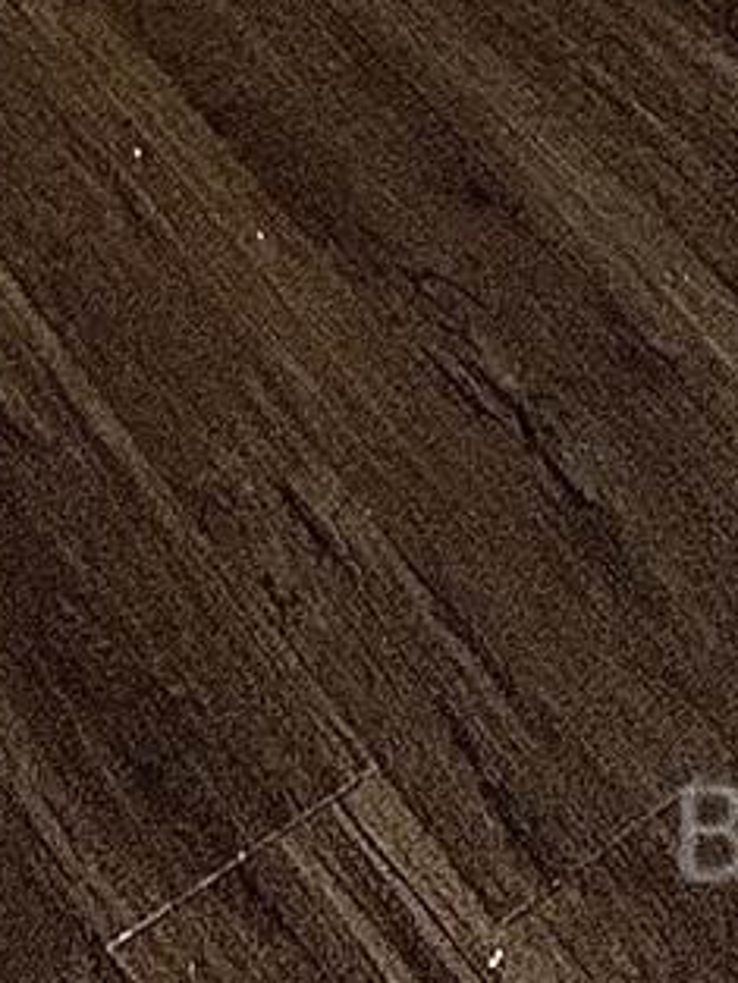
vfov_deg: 9.5
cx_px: -798
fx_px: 2926
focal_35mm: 103
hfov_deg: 12.4
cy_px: -2475
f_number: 2.2
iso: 80
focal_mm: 2.22
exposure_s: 1/99
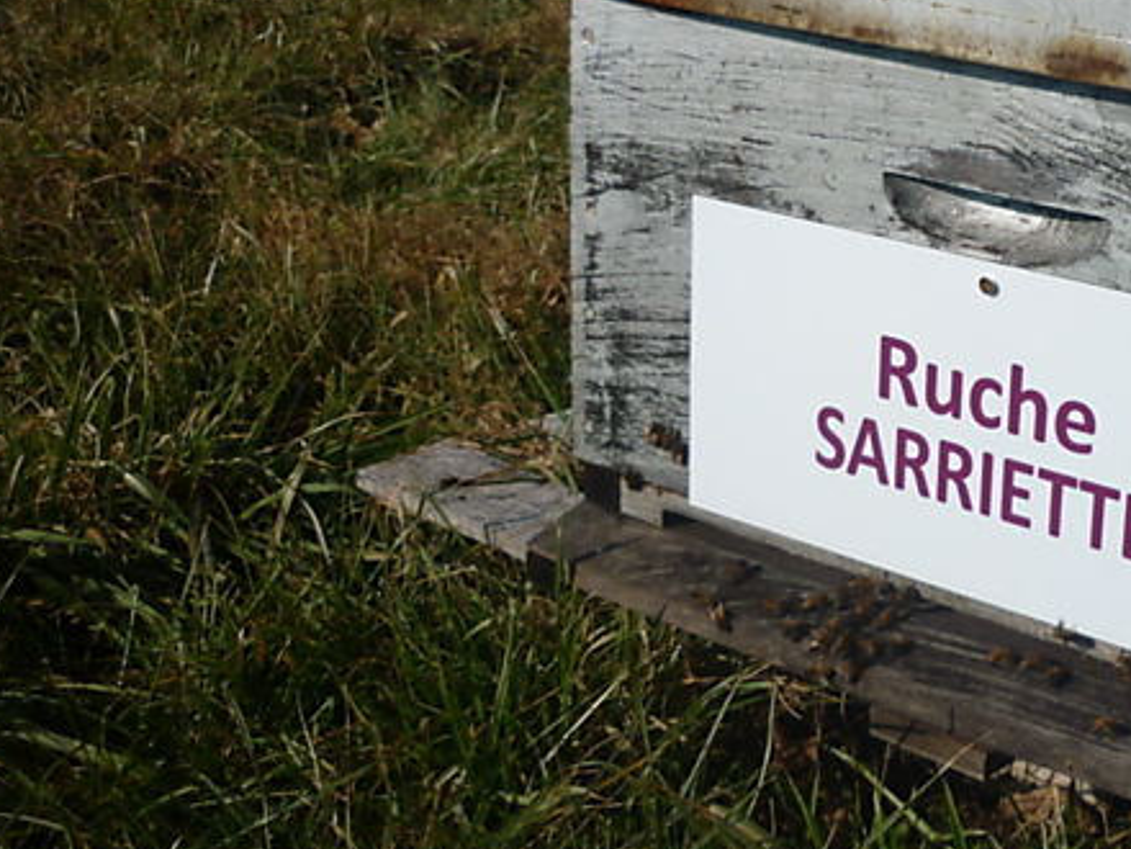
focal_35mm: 60
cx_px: 1013
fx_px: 1960
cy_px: 322
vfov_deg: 24.4
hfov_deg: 30.8
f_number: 8
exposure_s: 1/400
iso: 80
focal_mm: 5.5
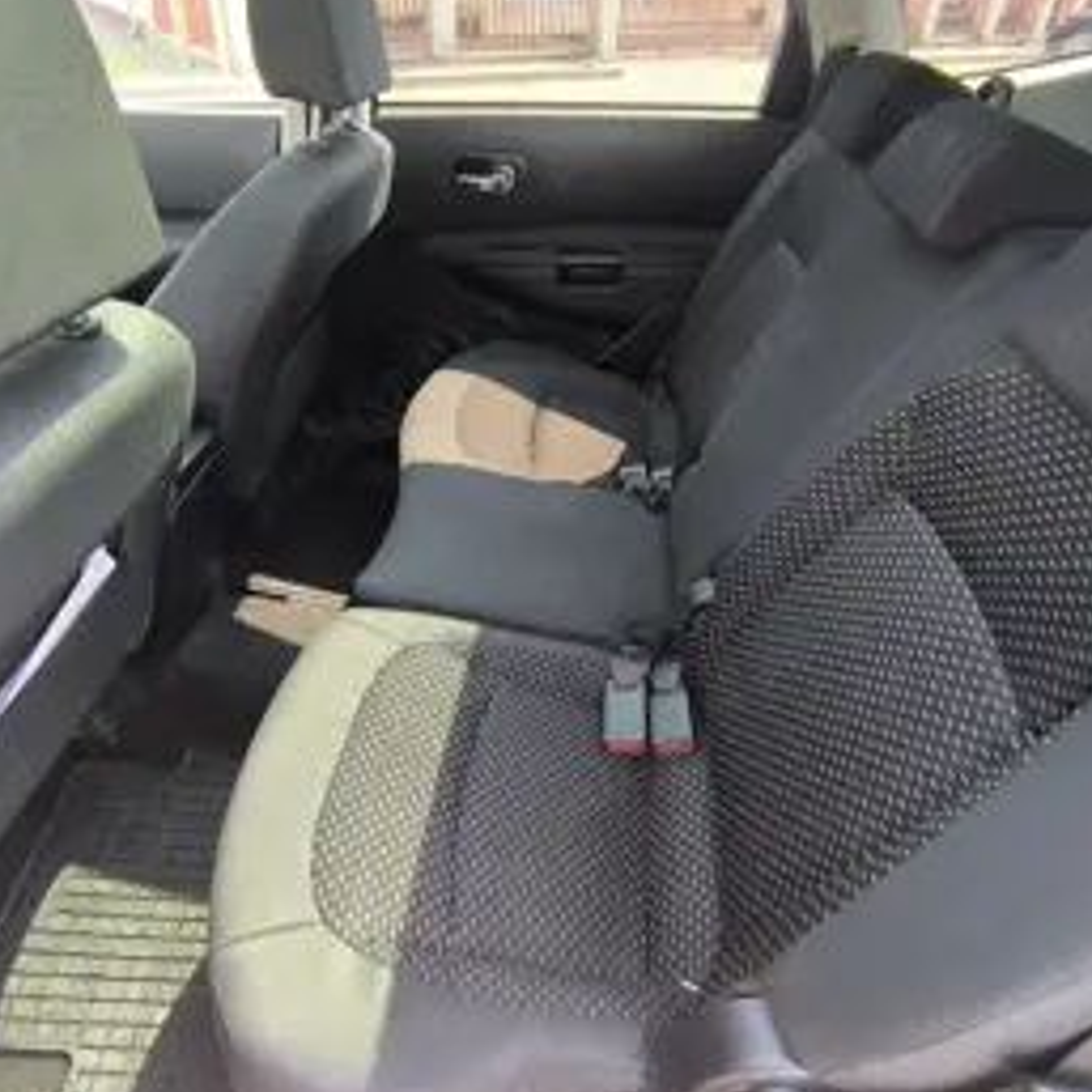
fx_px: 785
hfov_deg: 69.6
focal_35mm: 22
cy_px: 476
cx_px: 527
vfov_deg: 69.3
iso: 80
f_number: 2.2
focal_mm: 1.65
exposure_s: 1/100
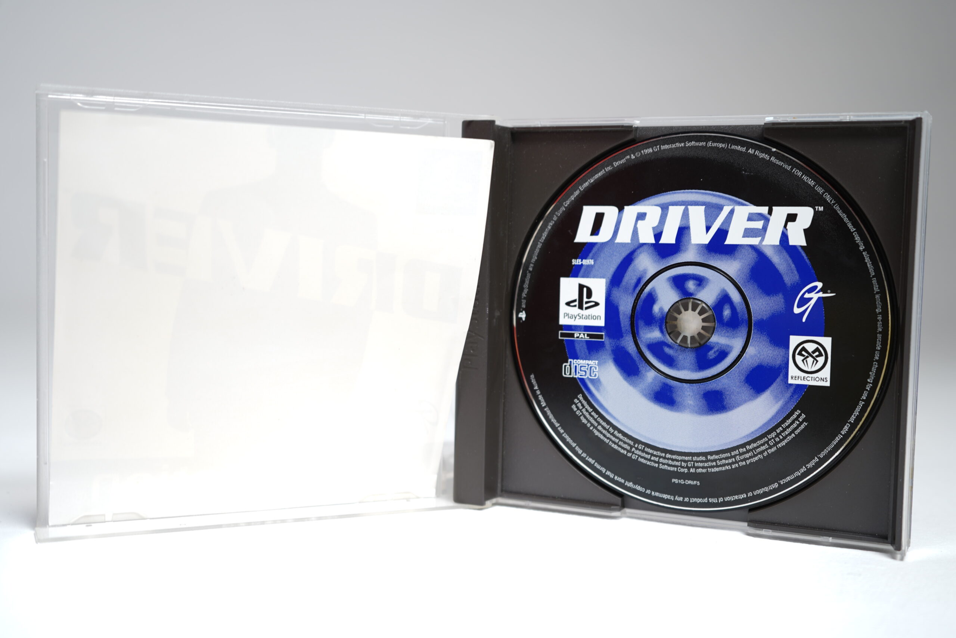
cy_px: 319
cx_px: 478
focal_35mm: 39
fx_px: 1036
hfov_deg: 49.6
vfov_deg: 34.2
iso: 64
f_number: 4.5
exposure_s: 1/5
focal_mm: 39
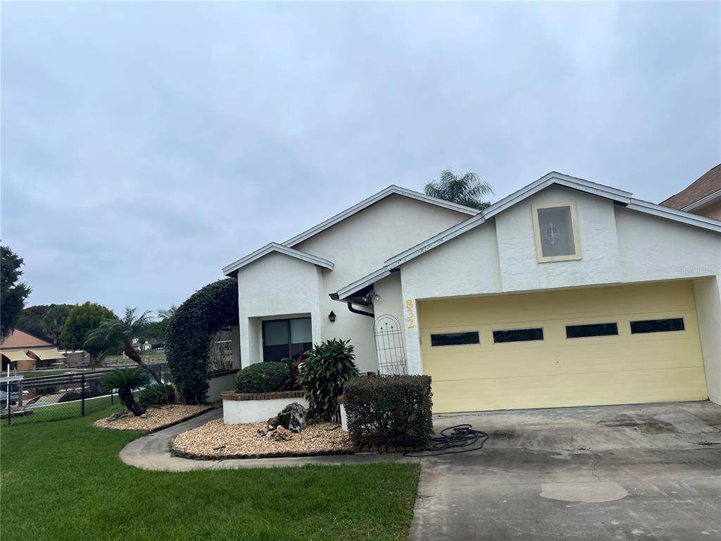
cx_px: 360
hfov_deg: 67.3
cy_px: 270
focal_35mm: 26
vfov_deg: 53.1
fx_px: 542
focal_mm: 5.7
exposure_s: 1/1089
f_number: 1.5
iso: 50
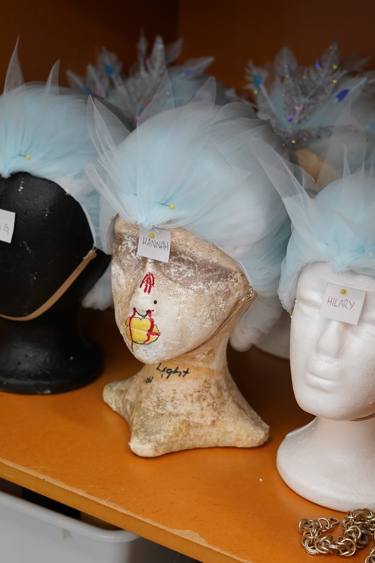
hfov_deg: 19.5
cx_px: 183
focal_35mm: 70
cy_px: 299
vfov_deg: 28.8
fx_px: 1094
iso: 1600
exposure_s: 1/160
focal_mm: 50
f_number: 3.2
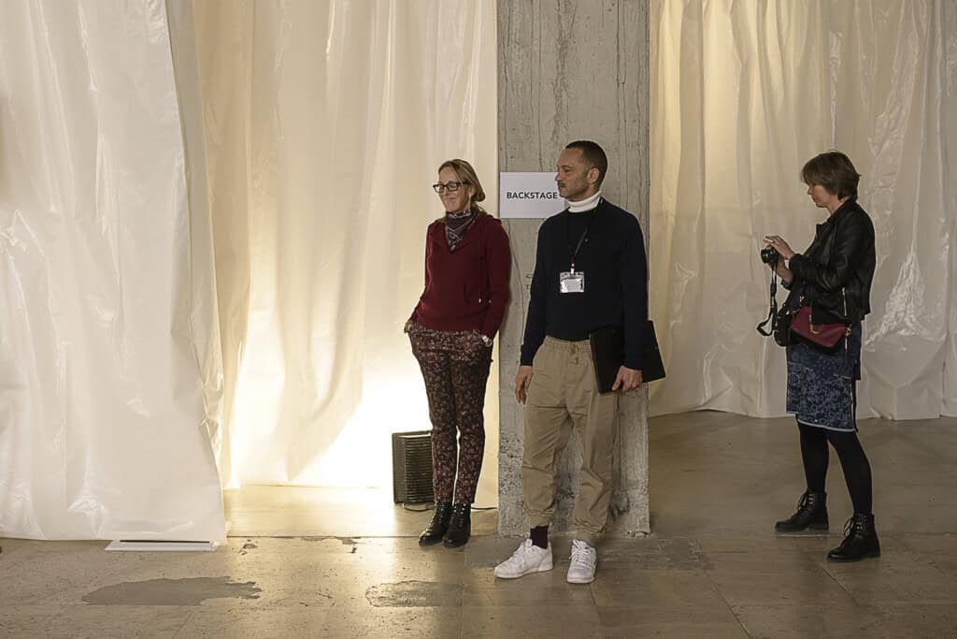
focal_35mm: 35
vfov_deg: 37.9
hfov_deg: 54.4
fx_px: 930
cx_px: 478
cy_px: 320
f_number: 2.8
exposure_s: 1/400
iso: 250
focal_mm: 35
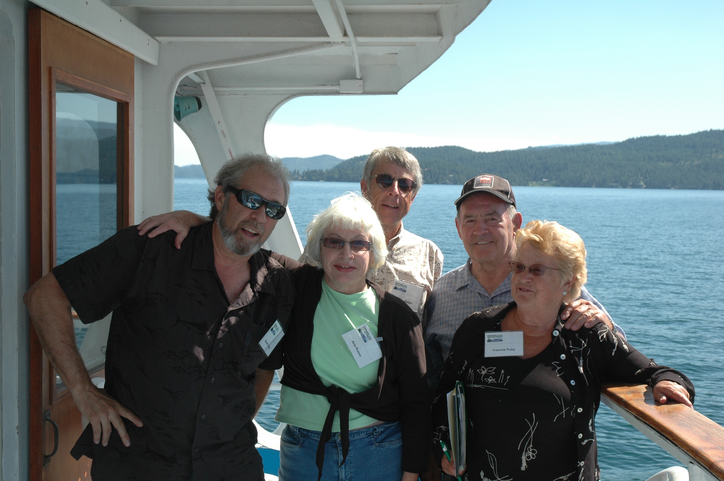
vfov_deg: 26.4
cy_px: 240
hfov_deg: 38.9
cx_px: 362
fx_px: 1025
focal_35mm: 51
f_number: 8
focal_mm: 34
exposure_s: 1/250
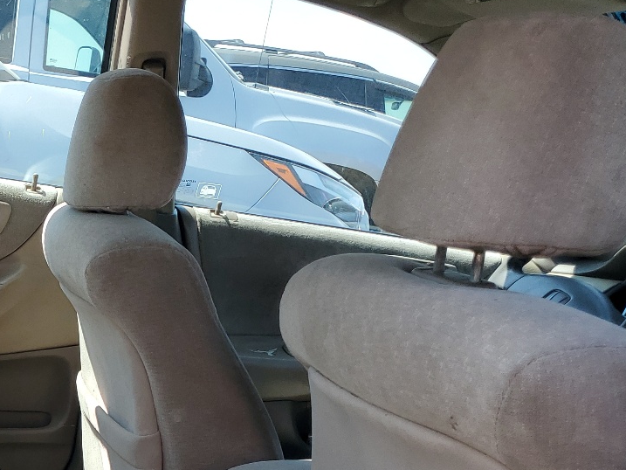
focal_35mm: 58
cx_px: -16
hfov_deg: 30.6
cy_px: 513
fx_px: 1049
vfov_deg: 23.7
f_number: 1.5
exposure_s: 1/1000
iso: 50
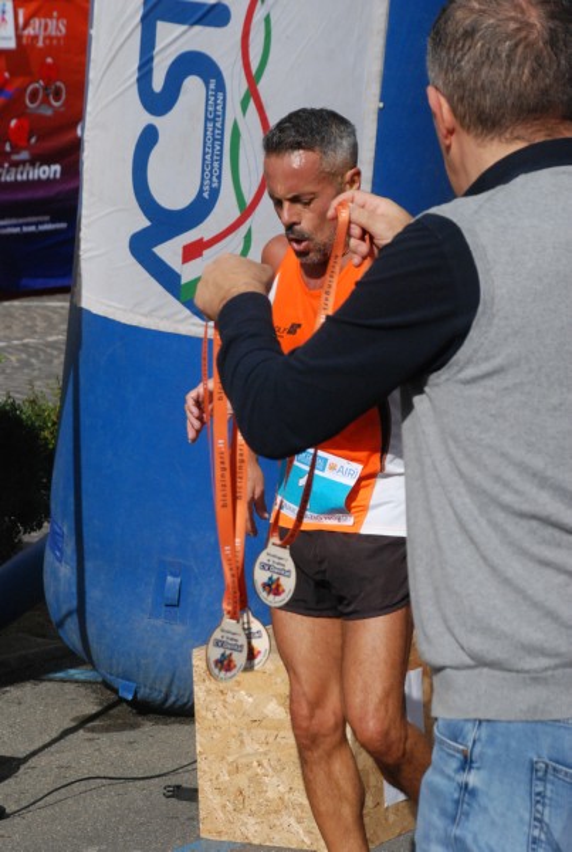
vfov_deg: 18.1
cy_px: 426
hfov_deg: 12.2
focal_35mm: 112
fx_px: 2667
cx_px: 286
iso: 1000
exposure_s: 1/2000
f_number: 9
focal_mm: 75
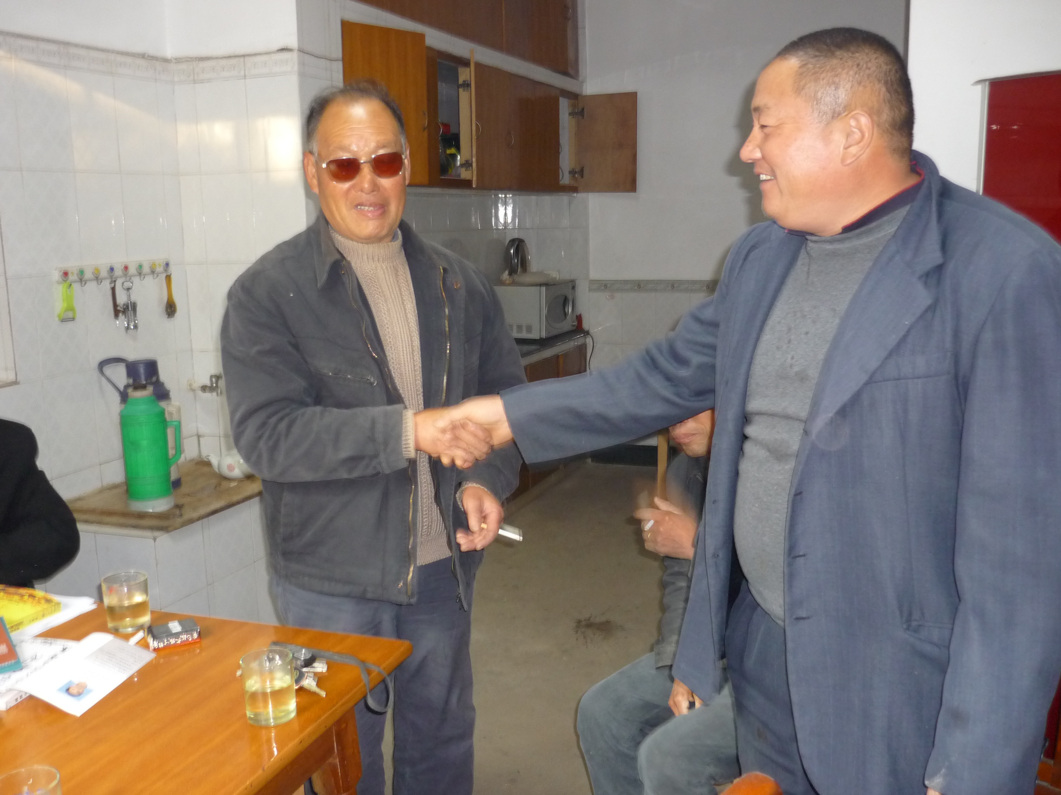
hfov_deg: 55.4
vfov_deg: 42.9
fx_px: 1011
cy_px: 398
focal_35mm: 33
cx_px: 530
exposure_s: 1/8
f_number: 2.8
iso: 250
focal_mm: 5.5
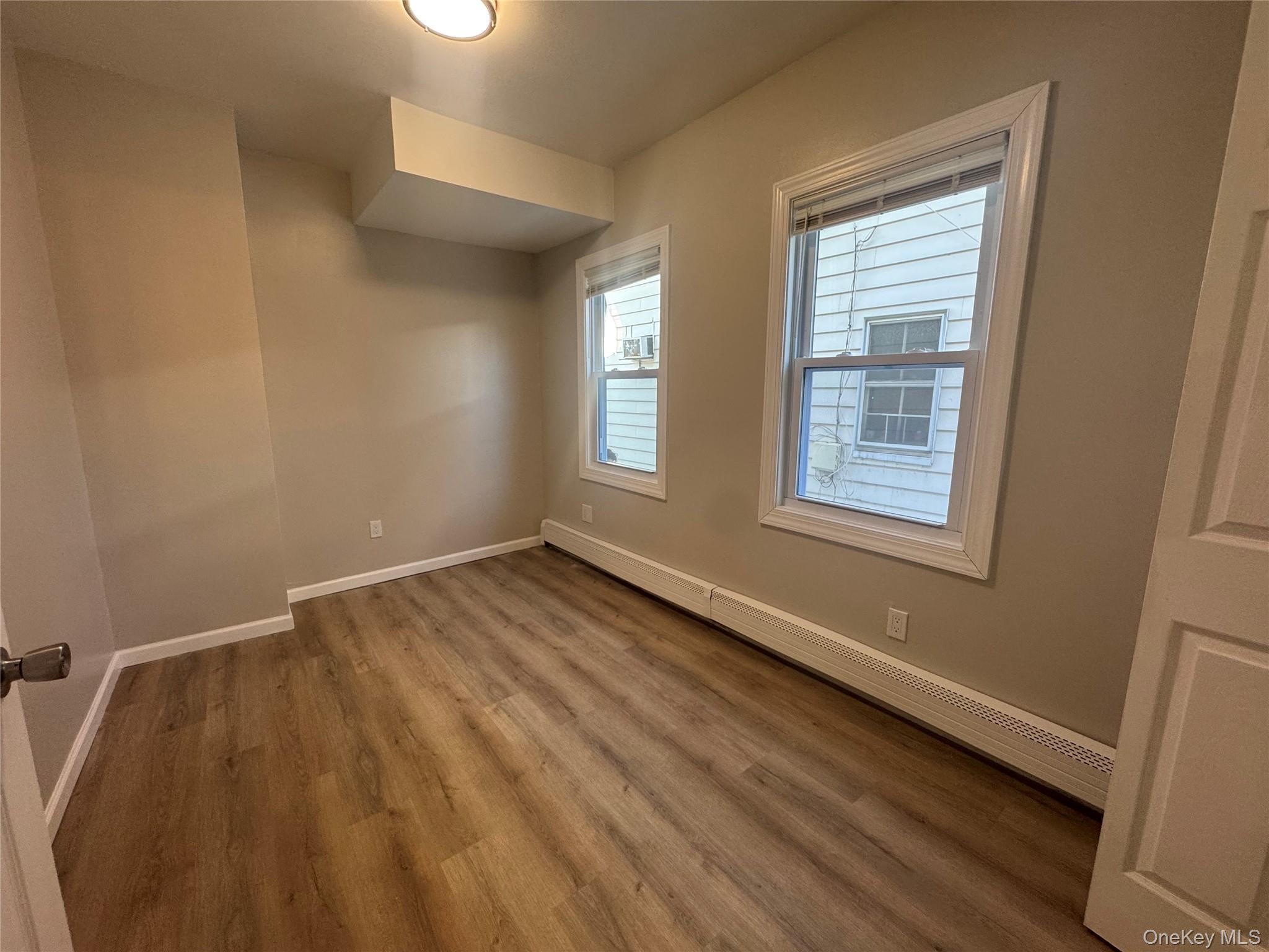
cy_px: 476
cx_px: 634
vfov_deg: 85.7
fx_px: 513
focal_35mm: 14
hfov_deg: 102.1
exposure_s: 1/120
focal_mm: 2.22
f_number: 2.2
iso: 200
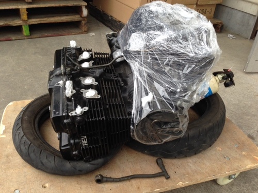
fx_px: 246
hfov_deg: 55.4
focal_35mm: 33
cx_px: 129
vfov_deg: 42.9
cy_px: 96
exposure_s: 1/120
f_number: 2.4
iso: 64
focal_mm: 4.12
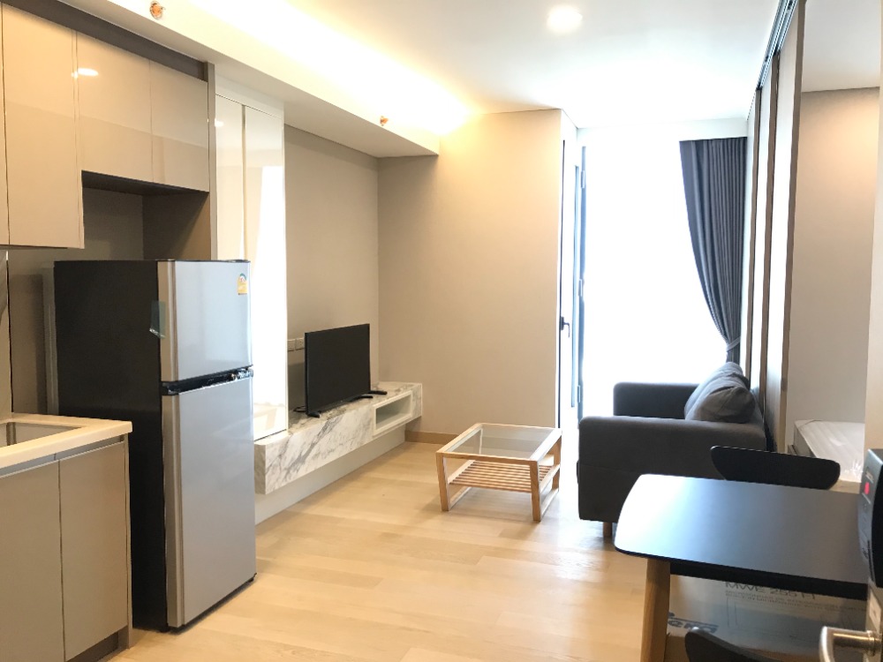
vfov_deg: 49.7
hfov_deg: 63.4
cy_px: 331
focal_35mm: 28
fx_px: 714
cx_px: 442
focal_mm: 3.99
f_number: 1.8
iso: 40
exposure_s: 1/17
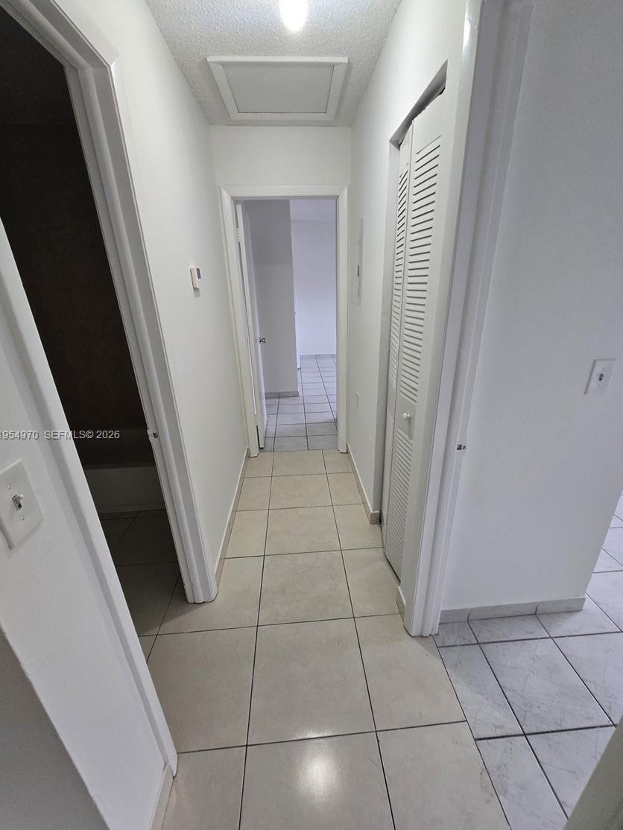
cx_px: 317
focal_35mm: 14
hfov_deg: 85.7
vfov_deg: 102.0
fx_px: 336
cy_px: 436
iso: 100
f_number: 2.2
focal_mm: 1.7
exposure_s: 1/60
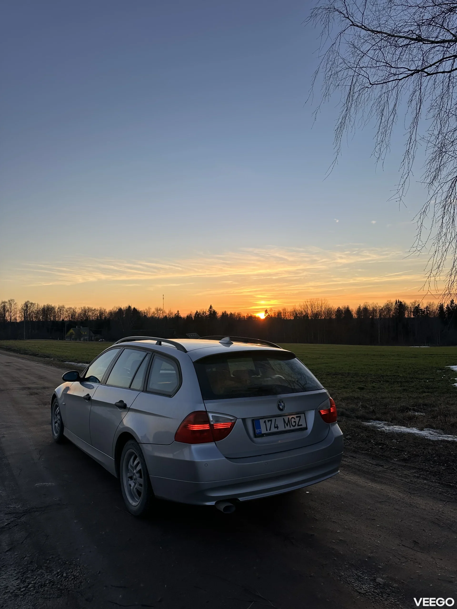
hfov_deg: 56.8
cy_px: 304
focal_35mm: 24
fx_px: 422
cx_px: 228
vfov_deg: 71.6
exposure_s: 1/767
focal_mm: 6.86
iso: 80
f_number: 1.78
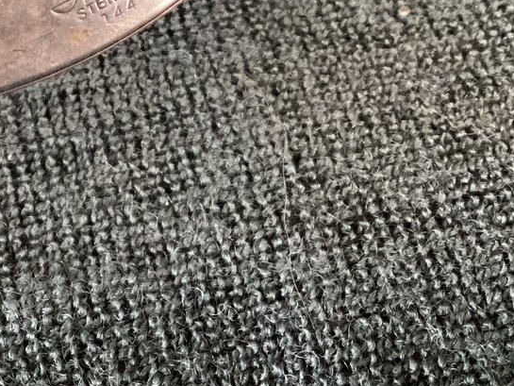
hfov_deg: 22.4
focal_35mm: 86
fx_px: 1277
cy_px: -2
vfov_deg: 16.8
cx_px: 92
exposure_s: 1/60
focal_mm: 3.3
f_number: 2.4
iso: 400
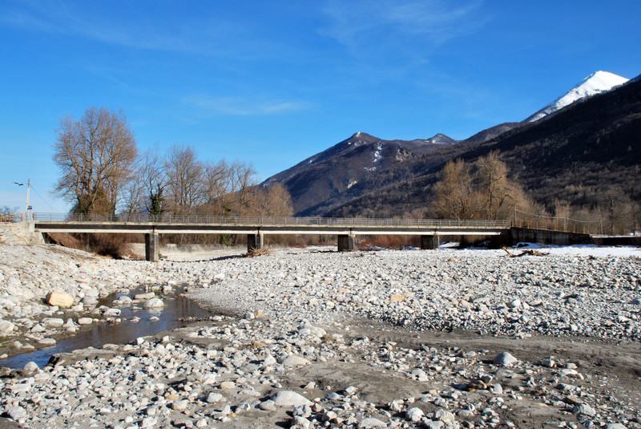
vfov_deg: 40.0
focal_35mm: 33
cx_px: 320
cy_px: 214
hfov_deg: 57.2
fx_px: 588
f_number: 14
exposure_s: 1/100
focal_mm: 22
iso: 200
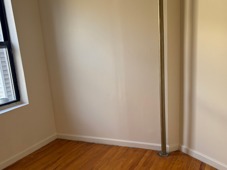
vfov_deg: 38.4
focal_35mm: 37
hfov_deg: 50.1
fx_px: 243
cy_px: 108
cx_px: 112
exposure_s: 1/121
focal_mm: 5.96
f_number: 1.6
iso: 100
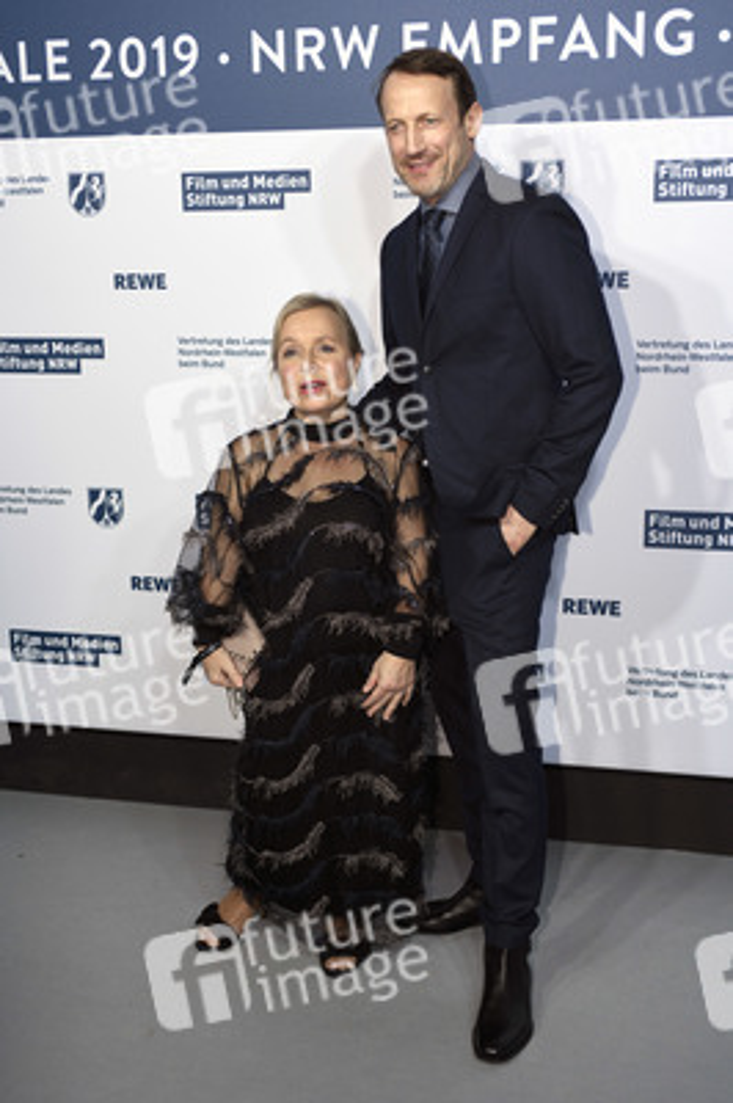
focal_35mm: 48
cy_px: 552
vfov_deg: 41.1
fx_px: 1468
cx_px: 366
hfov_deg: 28.0
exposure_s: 1/400
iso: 800
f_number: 4
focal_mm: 48
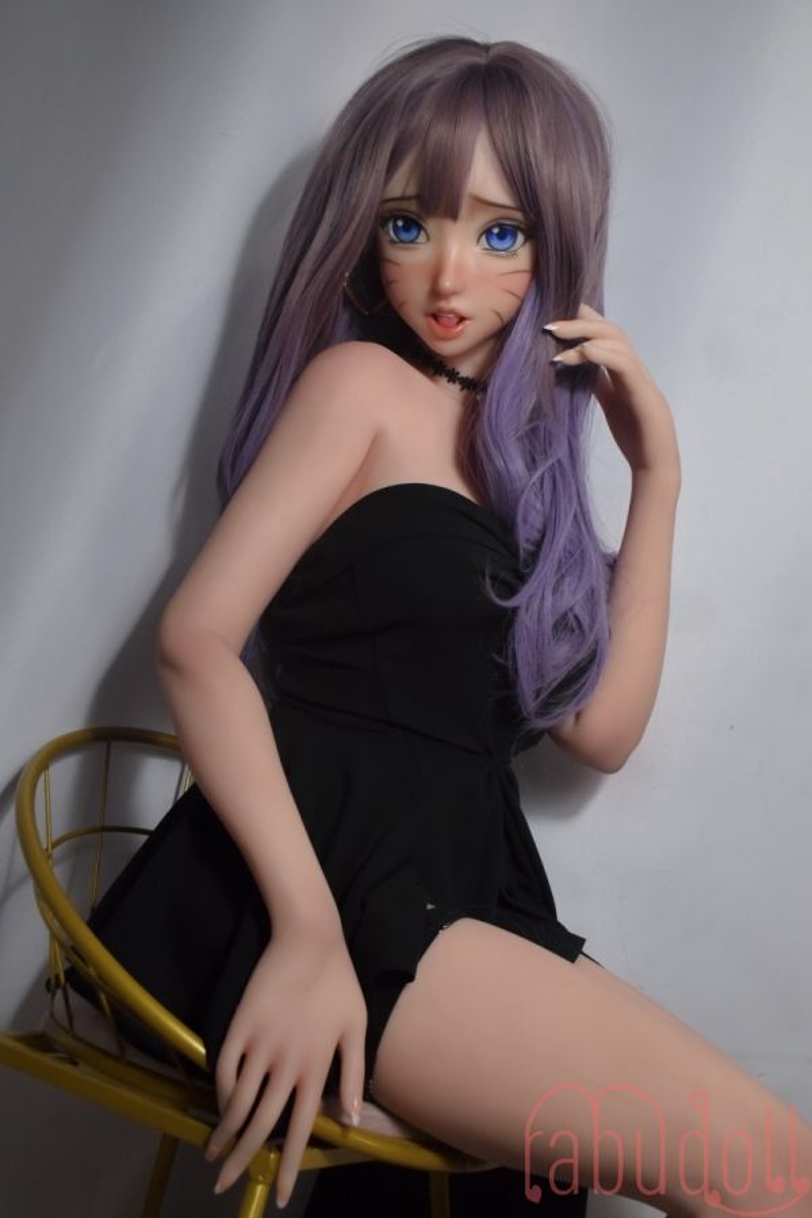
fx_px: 1370
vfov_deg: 47.9
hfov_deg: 33.0
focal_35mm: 40
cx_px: 406
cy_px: 609
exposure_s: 1/180
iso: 1600
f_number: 6.7
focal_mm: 27
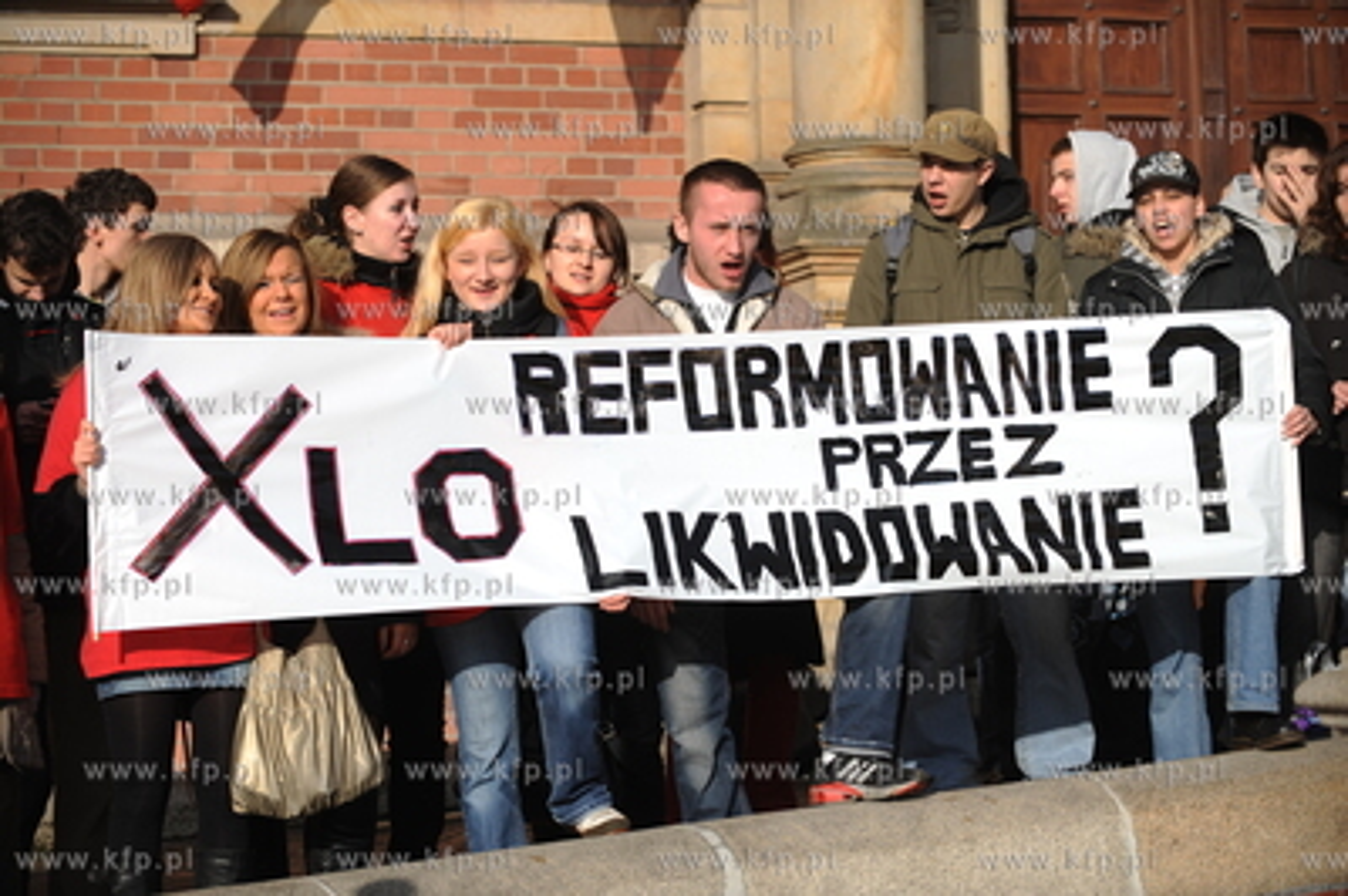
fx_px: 3554
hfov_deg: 21.5
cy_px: 448
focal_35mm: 95
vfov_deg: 14.4
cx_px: 674
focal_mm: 95
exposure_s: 1/1600
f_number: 3.5
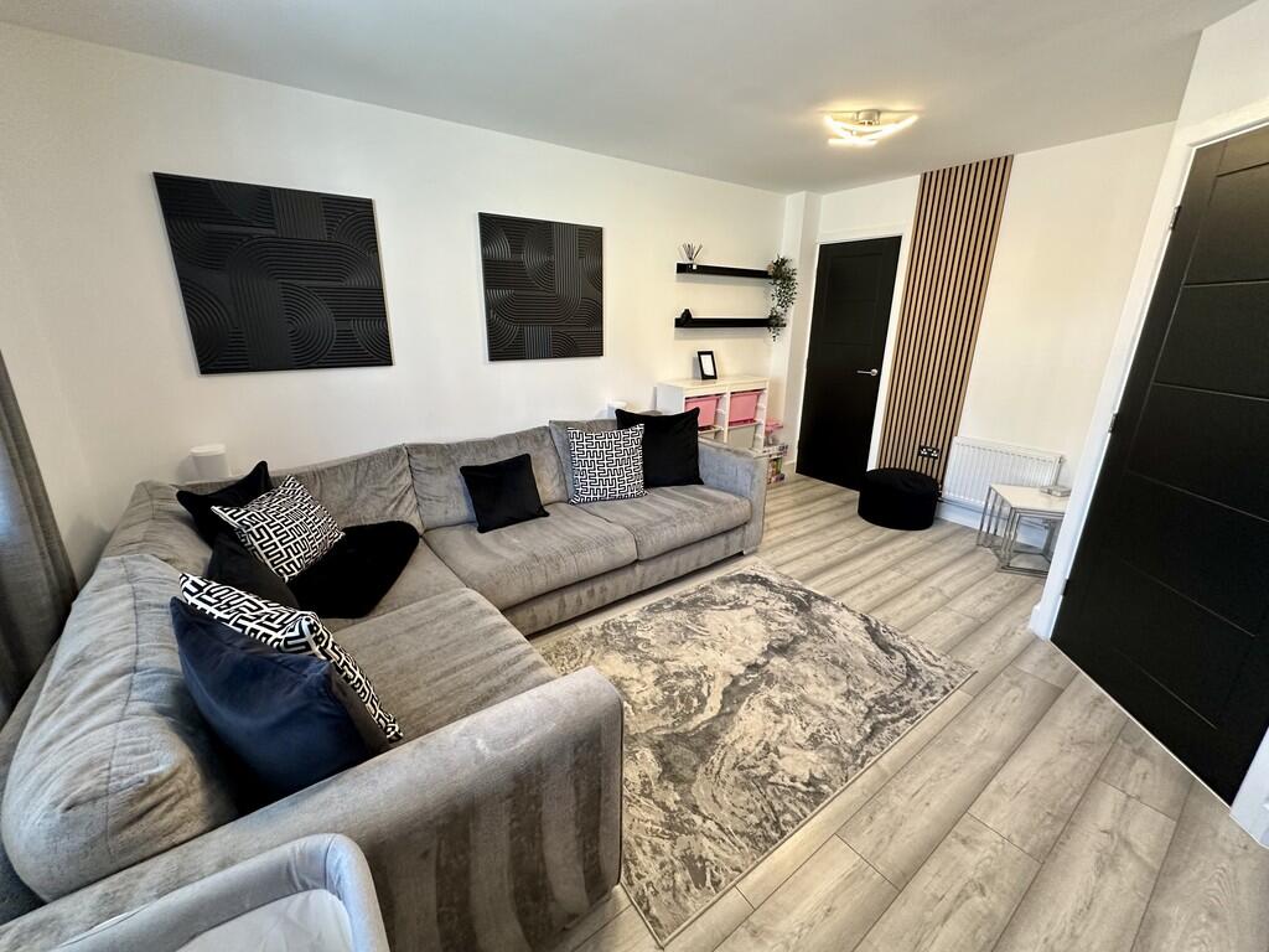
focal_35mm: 14
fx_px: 513
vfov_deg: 85.7
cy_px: 476
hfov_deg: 102.1
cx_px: 634
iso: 200
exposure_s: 1/50
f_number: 2.2
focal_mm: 2.22
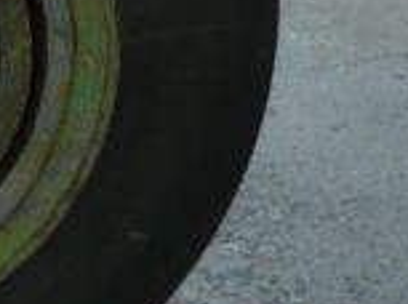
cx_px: -325
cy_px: -512
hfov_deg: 8.1
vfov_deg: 6.0
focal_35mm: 235
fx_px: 2763
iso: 100
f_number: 2.8
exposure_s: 1/320
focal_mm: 5.8
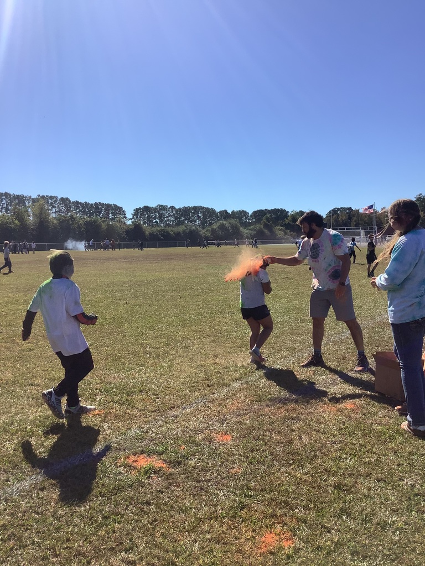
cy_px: 283
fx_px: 507
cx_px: 212
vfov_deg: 58.4
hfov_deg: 45.4
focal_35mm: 31
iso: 25
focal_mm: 3.3
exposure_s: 1/2037
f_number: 2.4
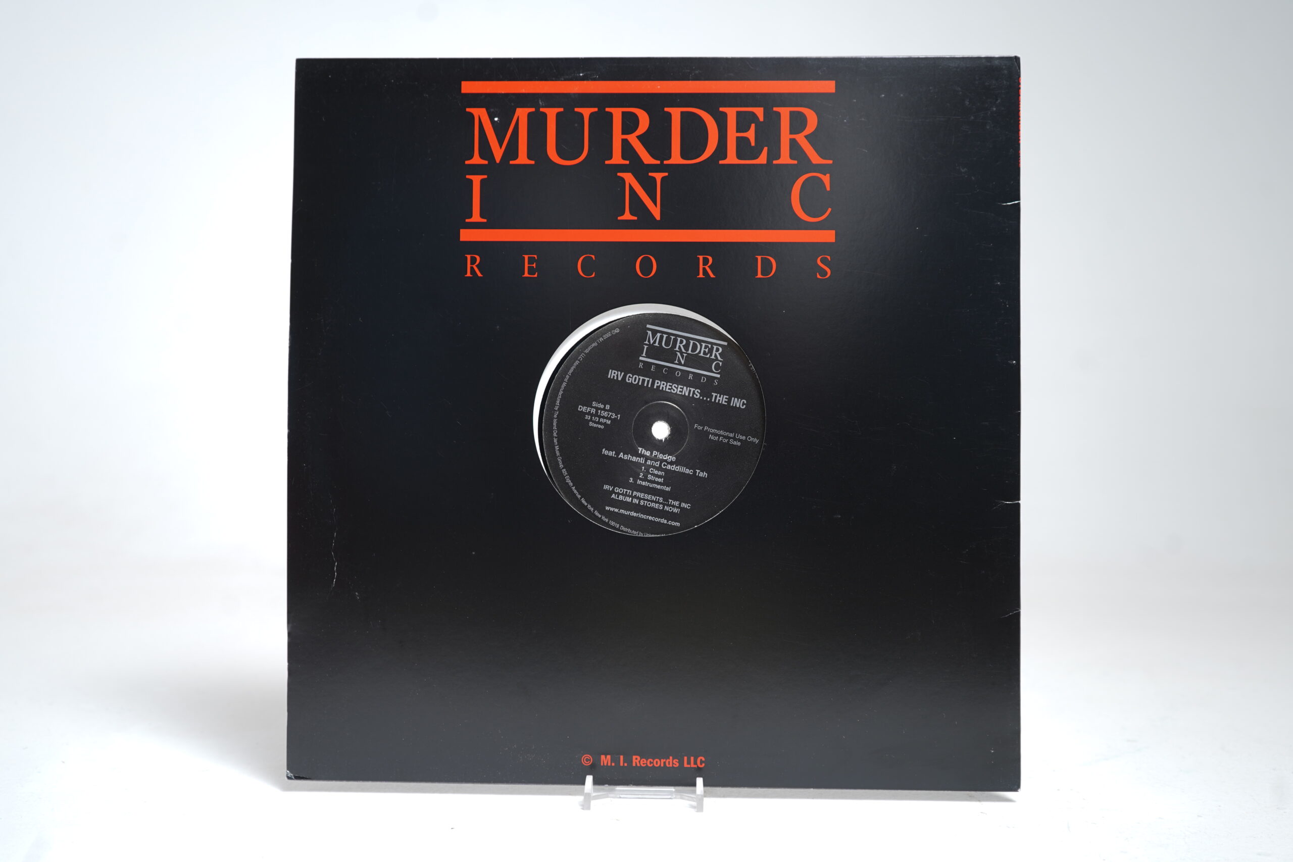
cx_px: 646
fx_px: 1185
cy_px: 431
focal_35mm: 33
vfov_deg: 40.0
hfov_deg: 57.2
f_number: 5
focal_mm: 33
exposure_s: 1/4
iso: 64
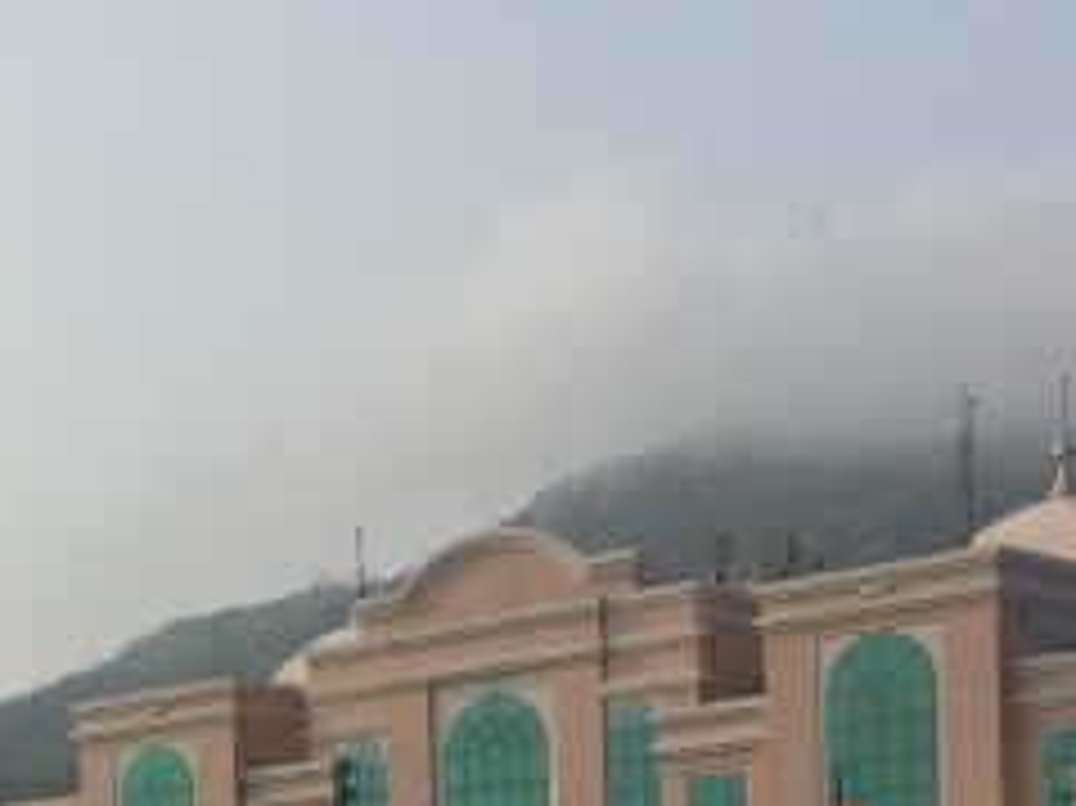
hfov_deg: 19.4
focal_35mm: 97
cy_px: 1193
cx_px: -113
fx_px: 3014
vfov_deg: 14.3
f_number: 2.2
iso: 32
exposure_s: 1/4115
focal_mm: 4.15
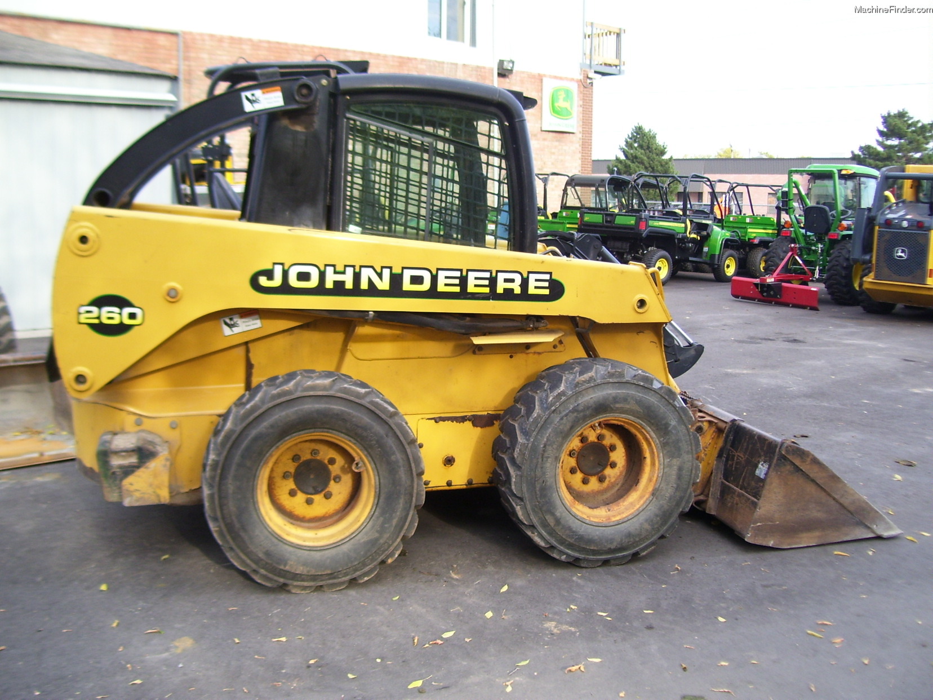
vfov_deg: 38.7
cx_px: 466
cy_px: 350
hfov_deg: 50.1
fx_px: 997
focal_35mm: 37
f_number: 2.7
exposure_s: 1/250
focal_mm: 6
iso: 80
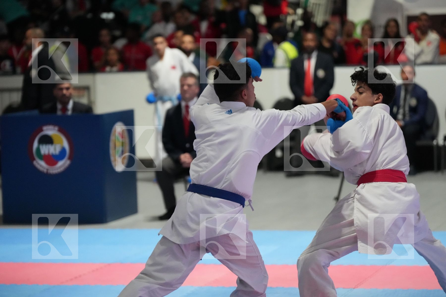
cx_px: 223
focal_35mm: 126
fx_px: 1561
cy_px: 148
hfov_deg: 16.3
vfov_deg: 10.9
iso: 8000
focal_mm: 126
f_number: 2.8
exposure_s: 1/800
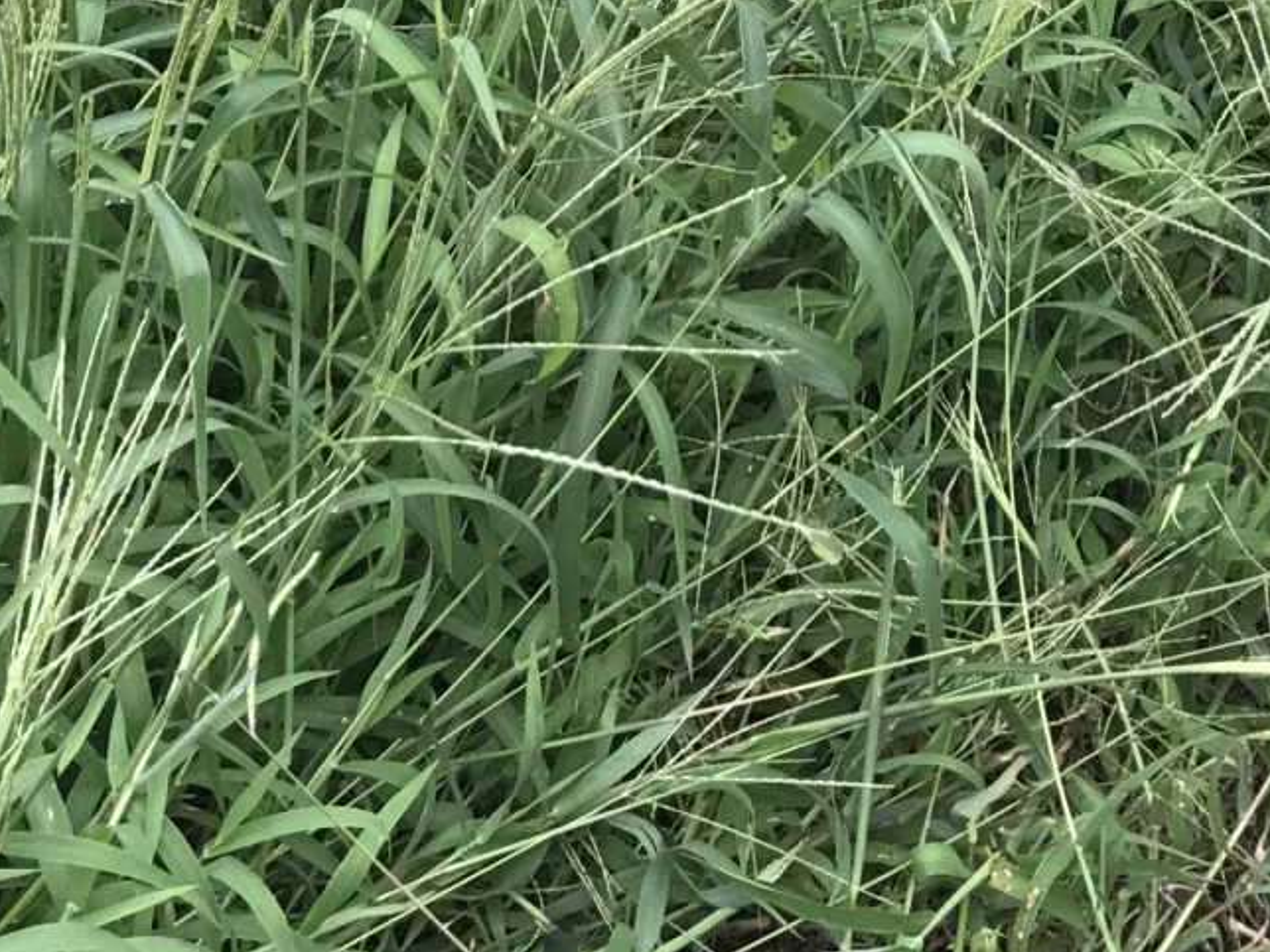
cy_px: -544
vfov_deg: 15.2
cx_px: 688
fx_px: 3265
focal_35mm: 89
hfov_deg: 22.0
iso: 20
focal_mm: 3.99
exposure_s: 1/515
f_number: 1.8
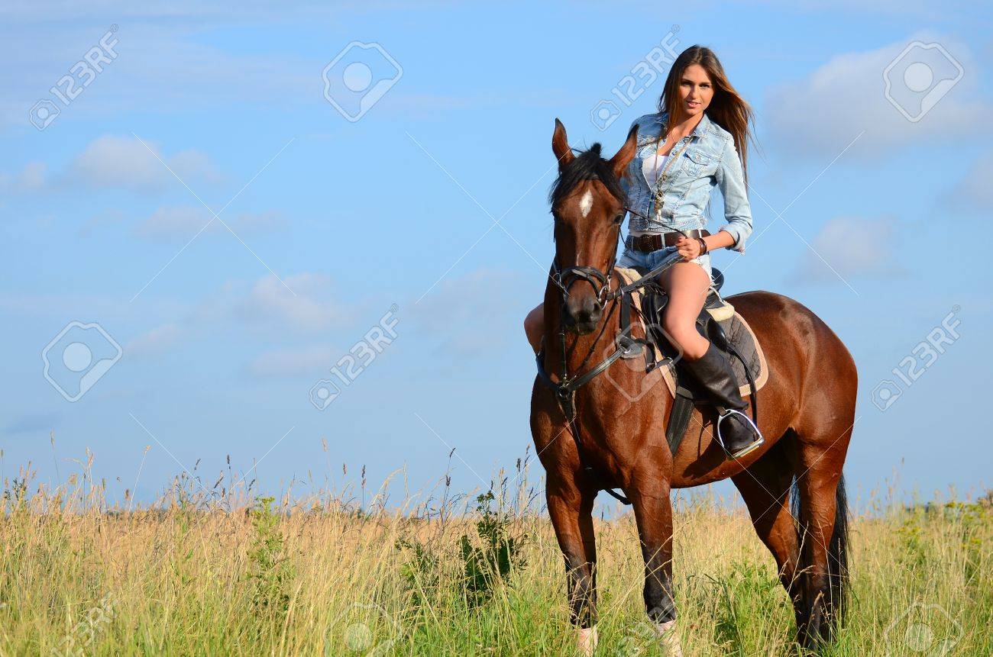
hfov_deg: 19.5
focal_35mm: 105
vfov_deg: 13.0
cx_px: 496
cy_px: 328
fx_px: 2890
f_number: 4.5
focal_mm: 70
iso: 160
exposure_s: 1/1000
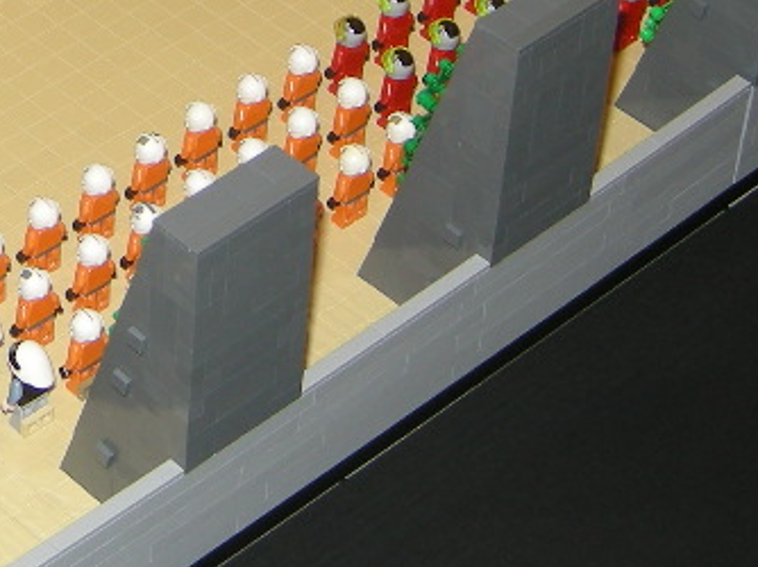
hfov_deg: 14.0
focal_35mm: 138
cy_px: -272
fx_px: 3020
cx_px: -50
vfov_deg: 10.4
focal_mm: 7.5
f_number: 2.7
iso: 64
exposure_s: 1/30
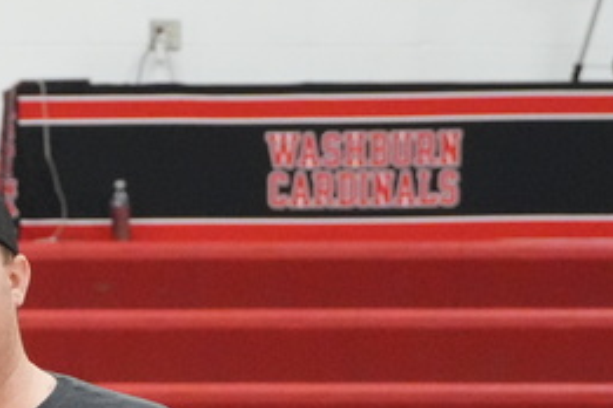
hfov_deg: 6.0
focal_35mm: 335
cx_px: -484
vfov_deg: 4.1
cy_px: 616
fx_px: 5703
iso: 6400
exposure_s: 1/320
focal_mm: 57
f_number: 5.6
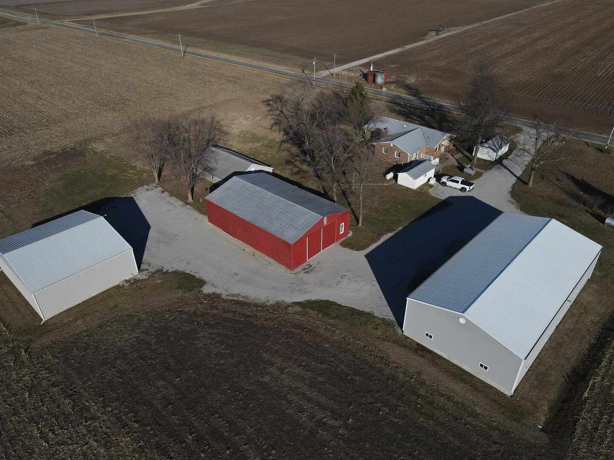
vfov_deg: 56.8
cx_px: 307
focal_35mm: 24
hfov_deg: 71.6
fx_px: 426
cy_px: 230
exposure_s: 1/1250
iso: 100
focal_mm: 4.5
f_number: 2.8
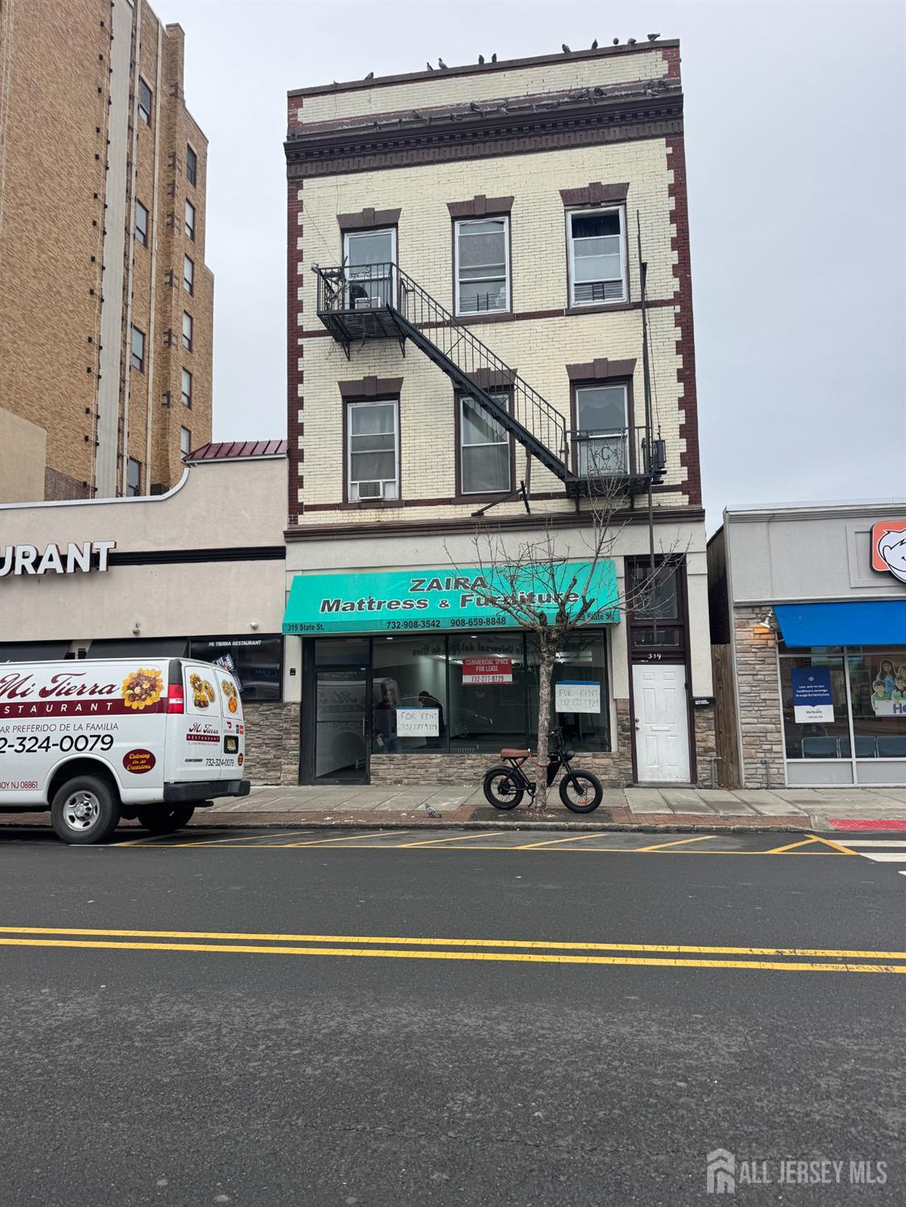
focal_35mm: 24
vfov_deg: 71.6
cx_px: 453
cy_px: 604
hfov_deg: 56.8
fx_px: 837
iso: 80
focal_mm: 6.76
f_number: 1.78
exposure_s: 1/1026
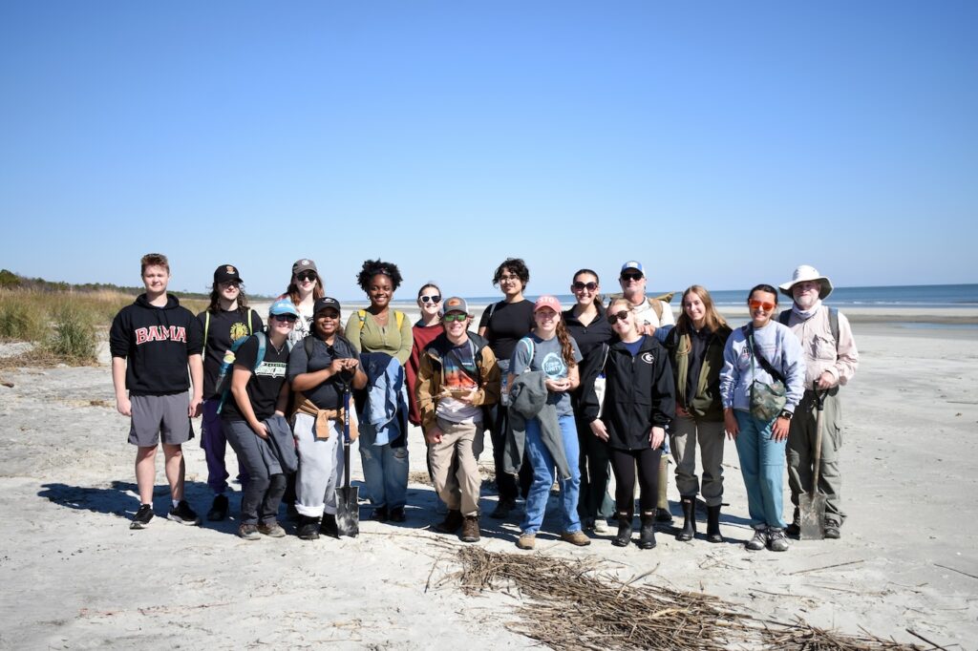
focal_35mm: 42
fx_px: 1141
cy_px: 326
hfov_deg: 46.4
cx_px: 489
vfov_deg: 31.9
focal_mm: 28
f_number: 4.2
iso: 100
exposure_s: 1/800
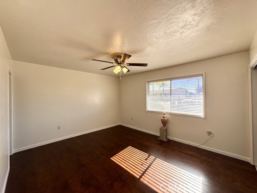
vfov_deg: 85.7
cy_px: 96
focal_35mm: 14
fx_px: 104
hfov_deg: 102.1
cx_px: 128
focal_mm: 2.22
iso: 40
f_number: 2.2
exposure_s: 1/221
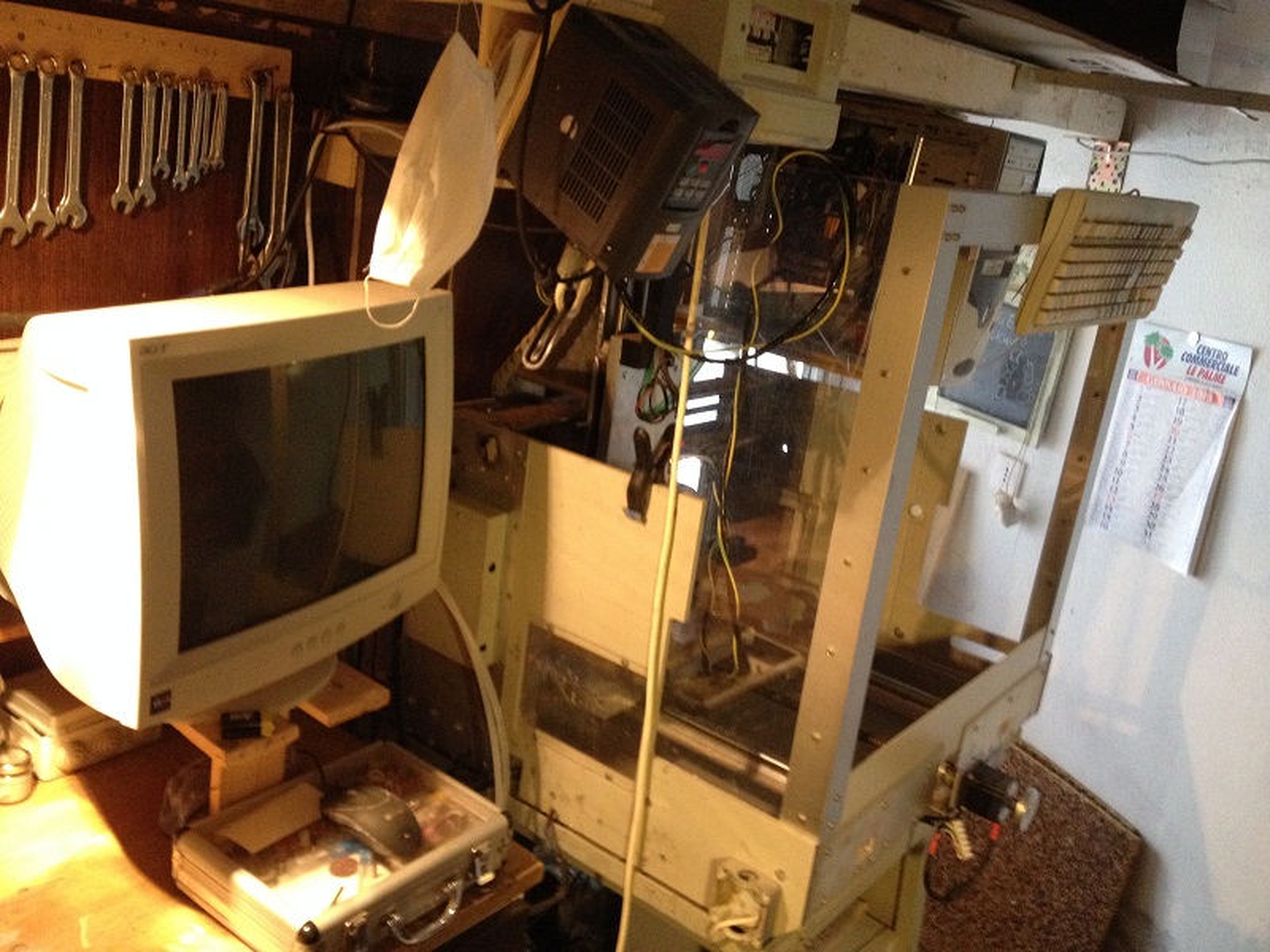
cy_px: 476
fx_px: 1284
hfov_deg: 52.6
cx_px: 635
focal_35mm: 35
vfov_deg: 40.7
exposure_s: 1/20
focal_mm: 4.28
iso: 400
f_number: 2.4
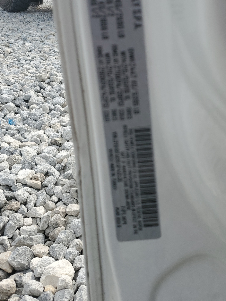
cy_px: 112
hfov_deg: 39.6
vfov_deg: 50.8
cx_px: 122
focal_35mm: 36
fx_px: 313
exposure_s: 1/2000
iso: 50
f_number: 1.5
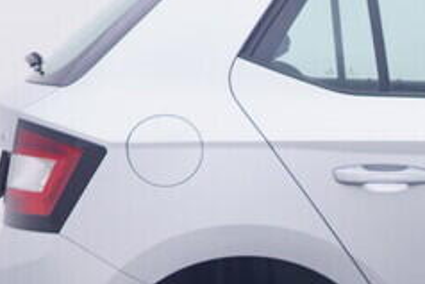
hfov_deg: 14.4
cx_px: 554
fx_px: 1607
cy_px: 473
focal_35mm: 136
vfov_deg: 9.7
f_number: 5
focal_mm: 15
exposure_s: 1/80
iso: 200
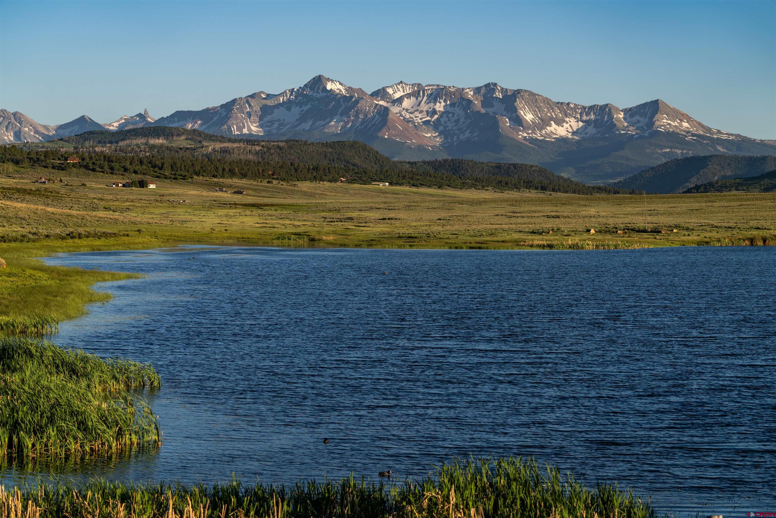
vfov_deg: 13.7
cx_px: 388
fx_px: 2155
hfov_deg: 20.4
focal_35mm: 100
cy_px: 259
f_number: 5.6
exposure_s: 1/1250
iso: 100
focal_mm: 100
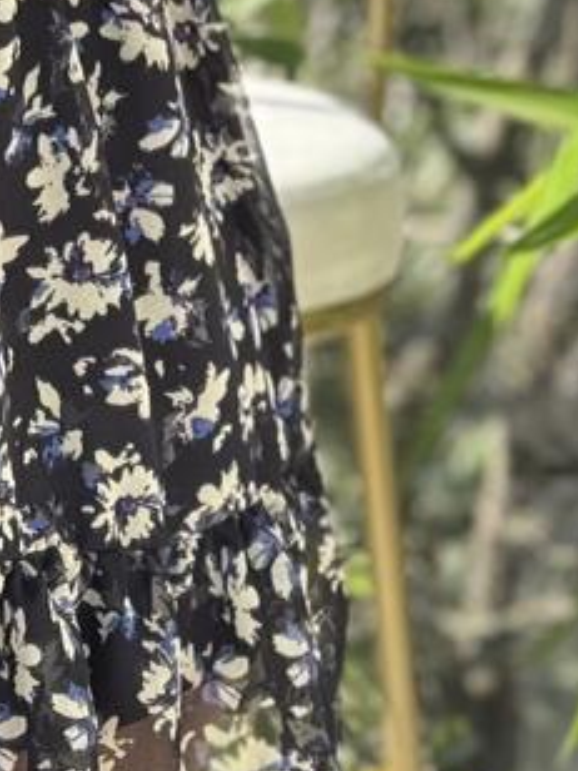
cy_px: -334
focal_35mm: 208
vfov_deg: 9.3
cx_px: -118
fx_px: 4631
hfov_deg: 7.1
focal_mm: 6.86
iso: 64
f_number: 1.78
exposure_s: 1/352
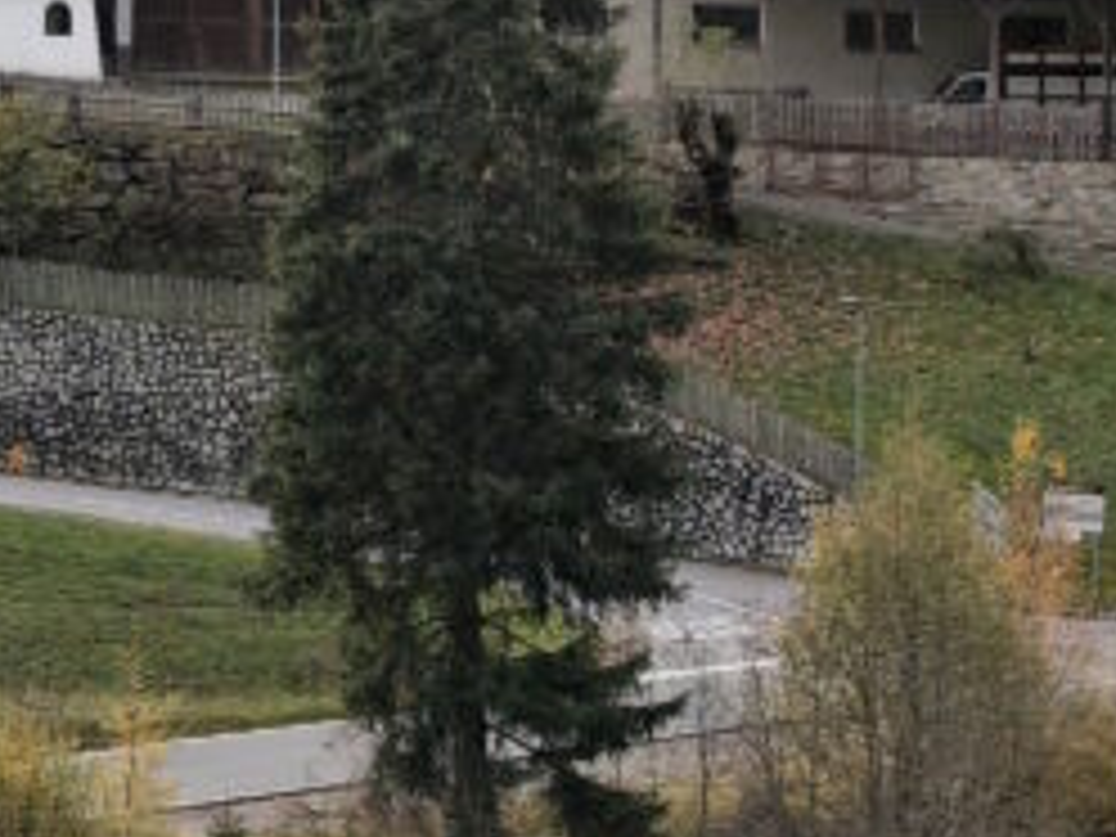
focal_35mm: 190
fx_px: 6125
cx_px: -770
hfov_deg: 9.9
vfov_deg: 7.6
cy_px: -590
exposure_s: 1/2969
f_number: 2
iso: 50
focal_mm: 8.72
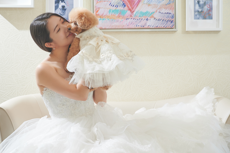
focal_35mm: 92
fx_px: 588
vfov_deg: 14.9
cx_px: 127
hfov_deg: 22.1
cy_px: 90
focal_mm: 70
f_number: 5
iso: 160
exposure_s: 1/100
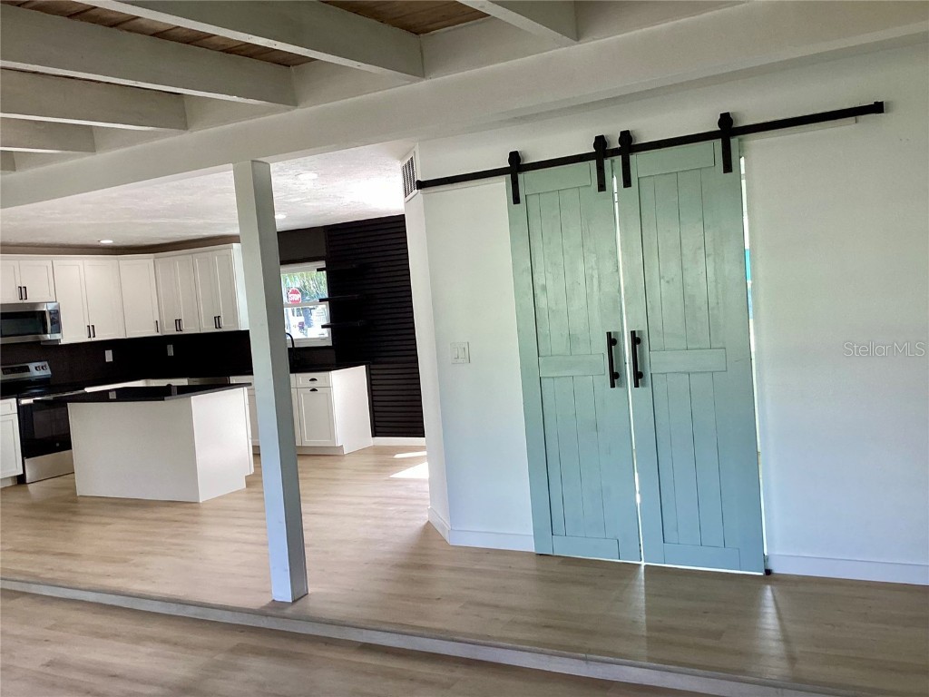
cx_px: 464
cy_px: 348
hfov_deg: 58.4
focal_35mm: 31
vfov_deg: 45.4
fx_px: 832
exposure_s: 1/120
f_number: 2.4
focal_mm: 3.3
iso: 40
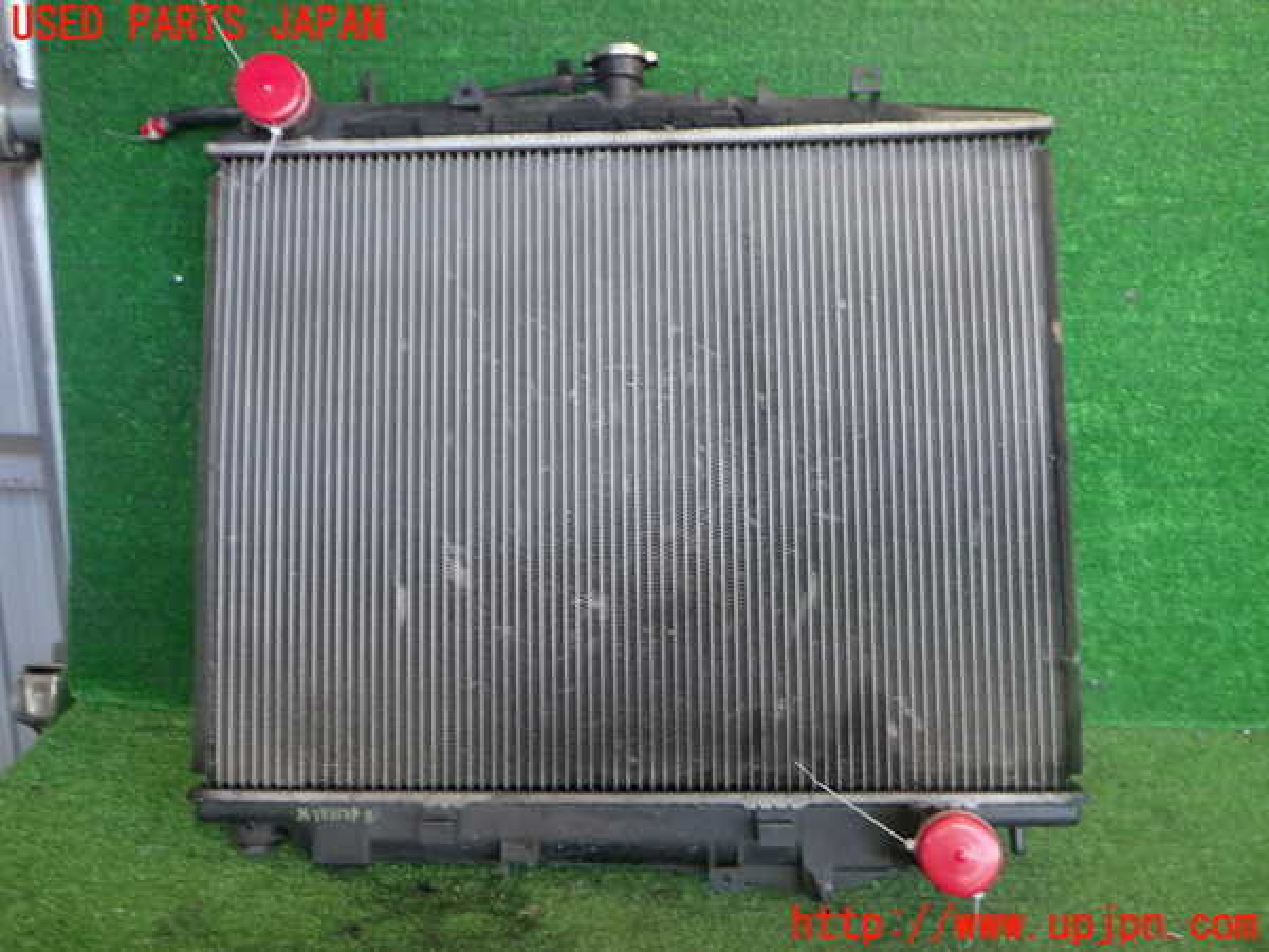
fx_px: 1100
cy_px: 476
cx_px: 634
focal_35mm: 30
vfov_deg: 46.8
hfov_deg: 60.0
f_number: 2.3
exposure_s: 1/60
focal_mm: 5.4
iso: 200
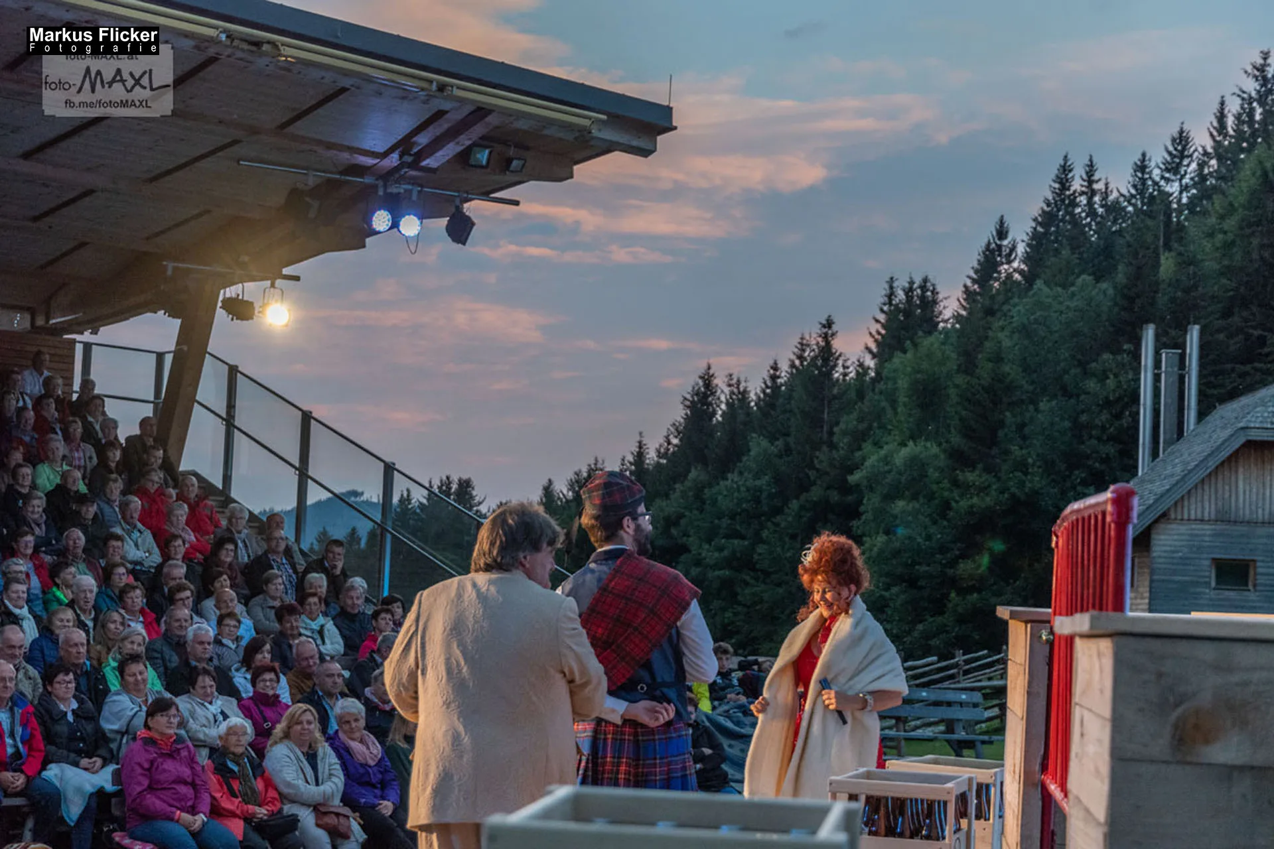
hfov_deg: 31.9
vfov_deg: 21.6
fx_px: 2229
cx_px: 637
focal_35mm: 63
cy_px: 424
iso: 1100
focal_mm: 42
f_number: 3.5
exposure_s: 1/250
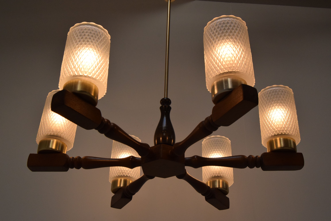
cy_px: 110
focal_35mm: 39
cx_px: 166
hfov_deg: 49.5
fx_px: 359
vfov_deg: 34.3
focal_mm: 26
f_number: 11
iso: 1600
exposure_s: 1/500
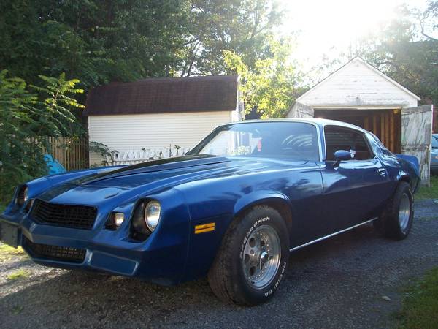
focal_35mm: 36
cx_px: 219
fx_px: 456
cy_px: 164
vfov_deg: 39.7
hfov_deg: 51.4
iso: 80
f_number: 2.7
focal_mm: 6
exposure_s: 1/165
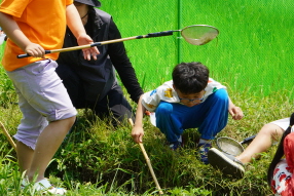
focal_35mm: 195
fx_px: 1593
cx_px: 51
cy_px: 63
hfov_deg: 10.5
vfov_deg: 7.0
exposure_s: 1/200
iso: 100
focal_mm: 62
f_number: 9
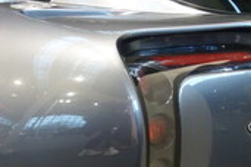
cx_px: 119
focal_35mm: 98
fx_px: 683
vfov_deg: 13.9
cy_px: 122
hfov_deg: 20.8
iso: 1250
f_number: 1.8
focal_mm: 10.4
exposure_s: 1/125
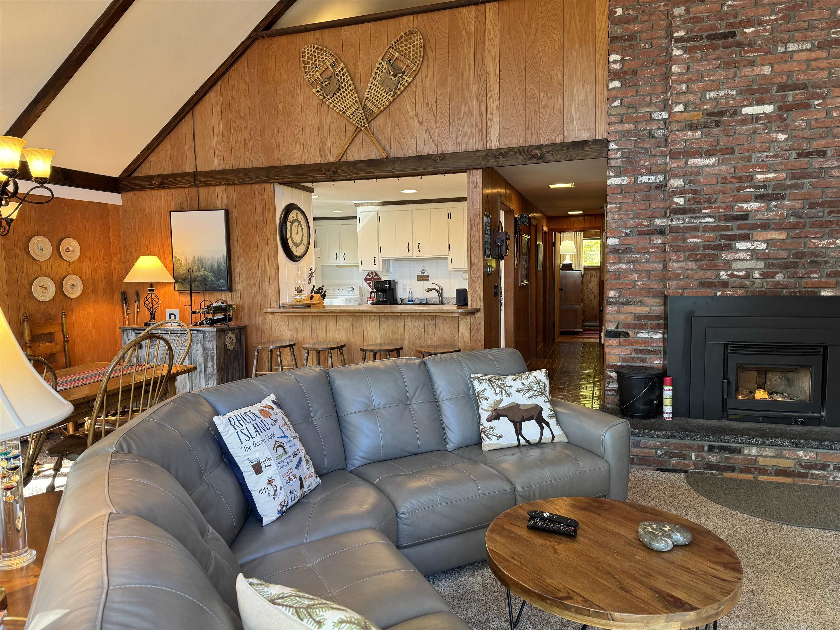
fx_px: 582
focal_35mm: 24
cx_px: 420
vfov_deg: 56.8
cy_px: 315
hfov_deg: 71.6
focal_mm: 6.76
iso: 125
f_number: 1.78
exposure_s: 1/60
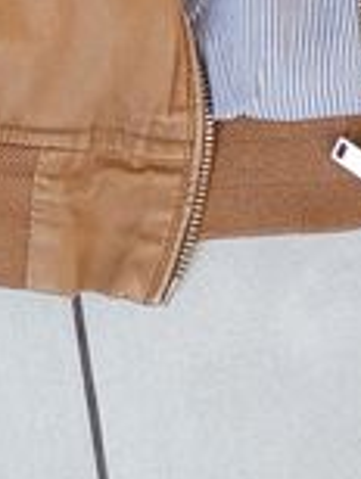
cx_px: 280
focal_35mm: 162
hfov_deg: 9.2
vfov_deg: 10.4
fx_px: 2246
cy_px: -694
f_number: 1.8
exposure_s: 1/100
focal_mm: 5.23
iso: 160
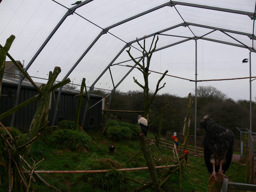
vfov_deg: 40.7
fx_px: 259
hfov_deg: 52.6
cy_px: 96
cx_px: 128
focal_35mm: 35
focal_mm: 7.4
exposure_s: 1/100
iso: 80
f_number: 4
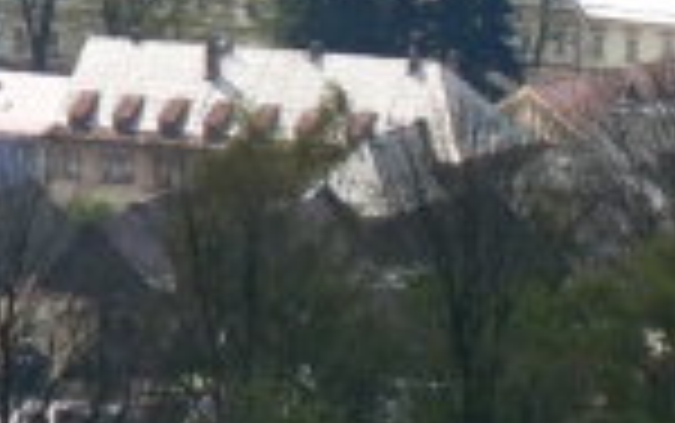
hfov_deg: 1.9
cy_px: -16
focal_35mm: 1098
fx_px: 20214
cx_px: -392
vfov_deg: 1.2
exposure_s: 1/500
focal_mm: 51.8
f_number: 5.6
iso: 80
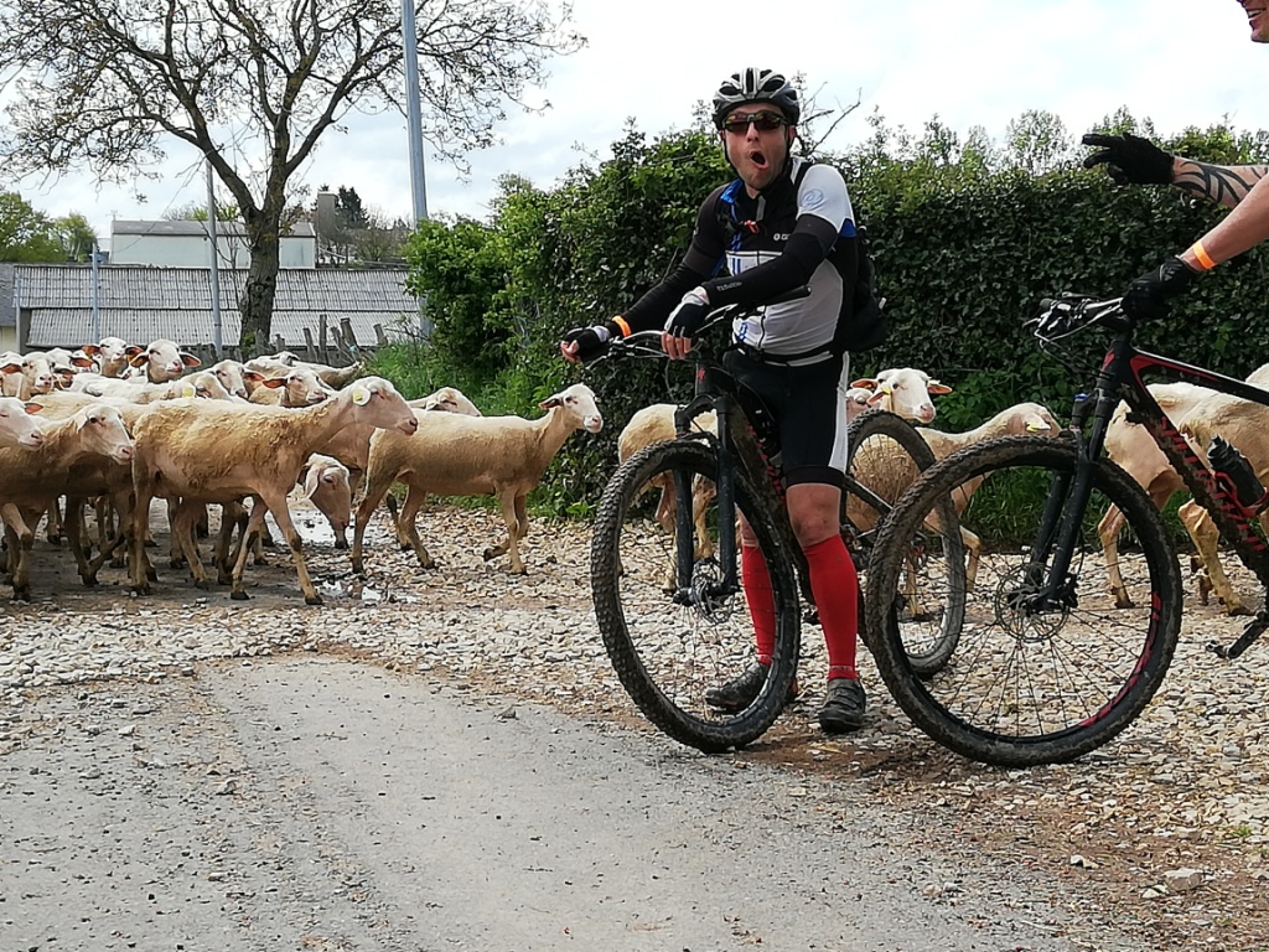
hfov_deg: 26.0
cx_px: 634
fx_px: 2749
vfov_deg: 19.6
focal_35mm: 75
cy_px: 476
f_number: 2.2
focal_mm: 3.81
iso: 50
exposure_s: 1/652
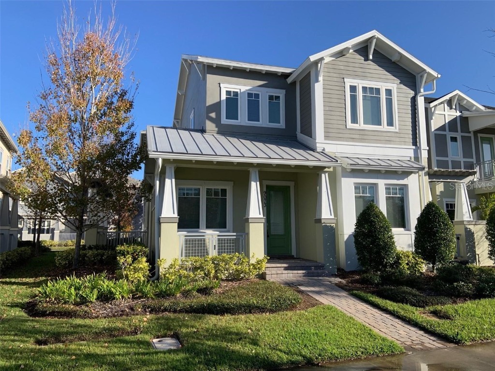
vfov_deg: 53.1
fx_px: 372
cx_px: 248
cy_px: 186
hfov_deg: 67.3
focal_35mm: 26
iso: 25
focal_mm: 4.25
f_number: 1.8
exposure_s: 1/1585
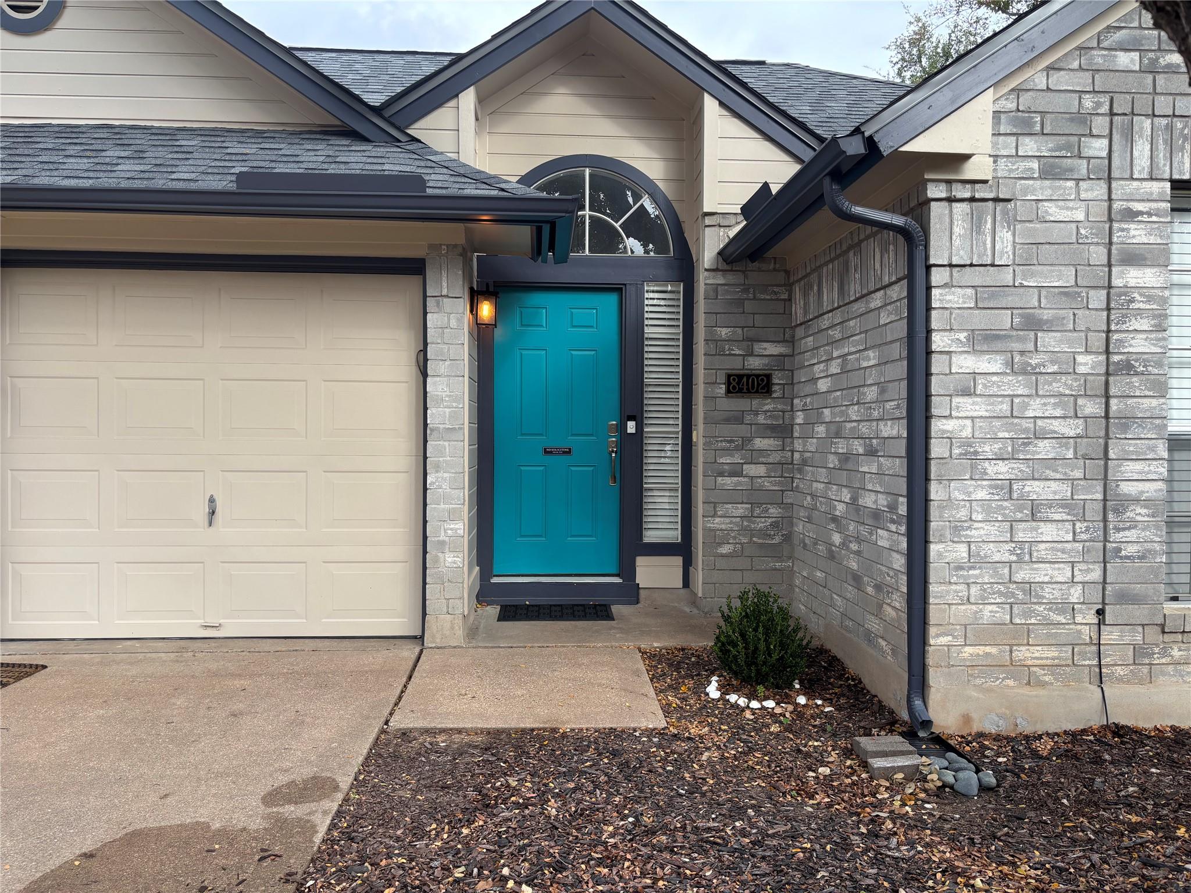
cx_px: 596
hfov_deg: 67.3
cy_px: 446
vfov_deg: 53.1
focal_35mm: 26
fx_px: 895
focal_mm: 5.96
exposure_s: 1/394
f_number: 1.6
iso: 50
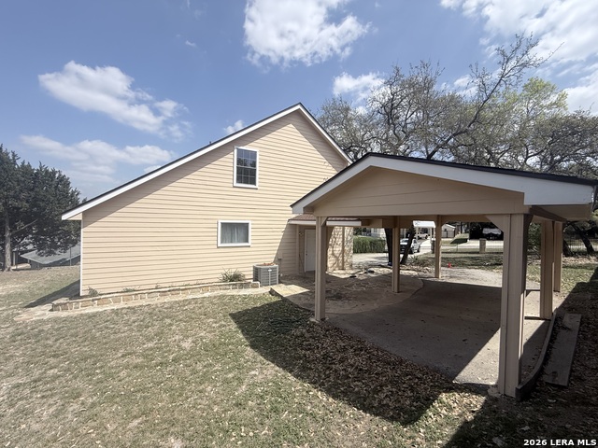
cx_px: 299
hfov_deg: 102.1
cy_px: 224
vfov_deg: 85.7
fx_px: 242
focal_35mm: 14
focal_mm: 2.22
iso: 50
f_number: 2.2
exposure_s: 1/3460
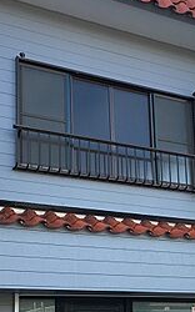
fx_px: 502
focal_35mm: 59
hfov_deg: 21.9
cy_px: 252
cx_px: 115
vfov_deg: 33.5
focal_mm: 4.15
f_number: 2.2
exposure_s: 1/144
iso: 25
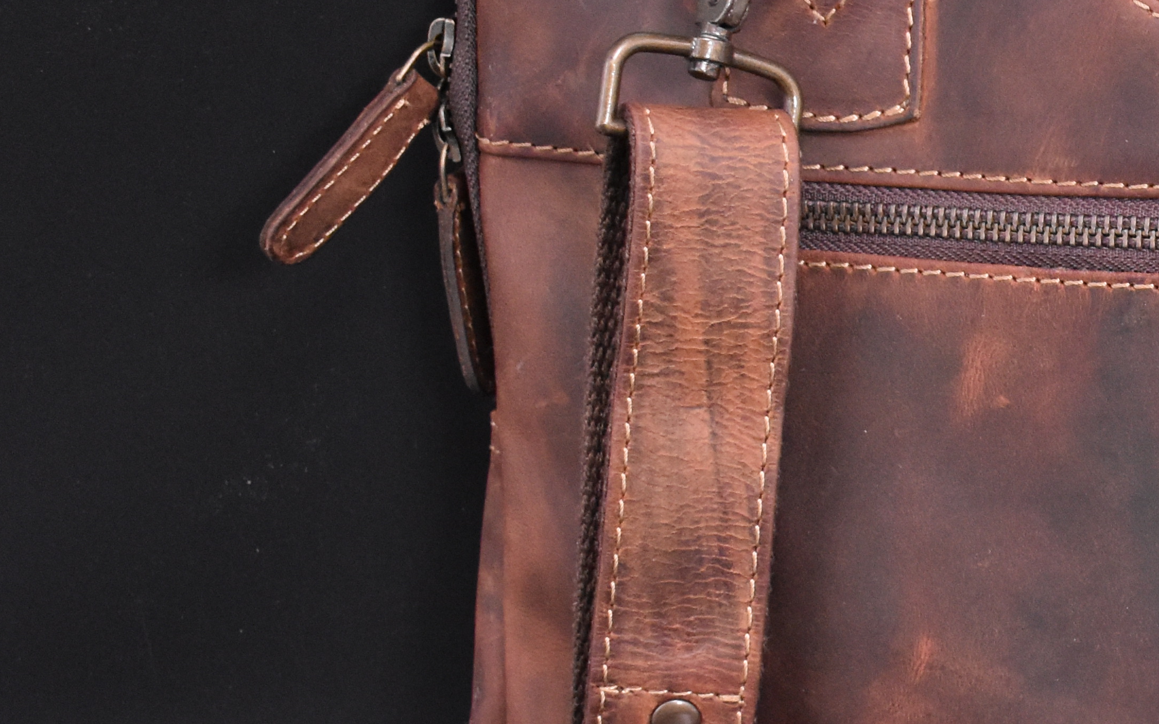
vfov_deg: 10.4
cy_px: 512
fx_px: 3980
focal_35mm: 126
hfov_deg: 15.7
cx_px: 1535
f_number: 4.2
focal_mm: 30
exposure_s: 1/60
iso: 2500
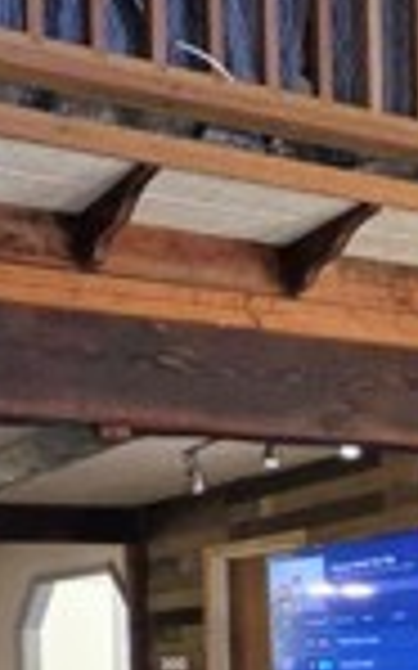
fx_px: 1076
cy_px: 616
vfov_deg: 32.6
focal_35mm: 59
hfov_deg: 21.5
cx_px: 49
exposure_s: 1/60
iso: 320
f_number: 2.2
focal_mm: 2.2
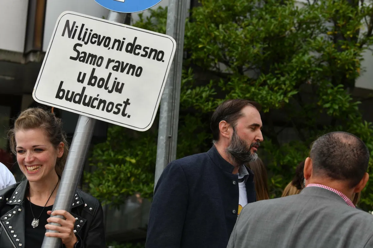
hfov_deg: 28.9
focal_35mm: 70
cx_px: 186
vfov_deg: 19.4
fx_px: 725
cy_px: 124
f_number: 5.6
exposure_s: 1/1600
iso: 500
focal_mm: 70
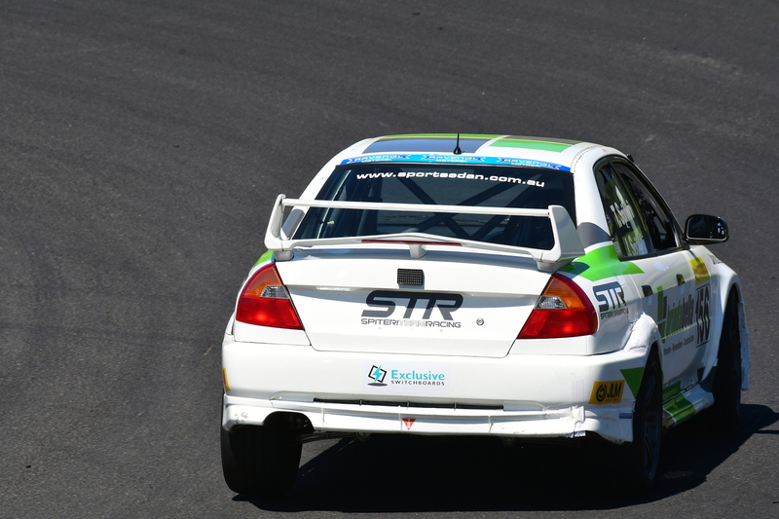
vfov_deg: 1.8
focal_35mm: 750
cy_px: 260
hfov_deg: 2.8
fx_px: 16225
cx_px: 390
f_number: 13
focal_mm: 500
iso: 500
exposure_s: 1/640
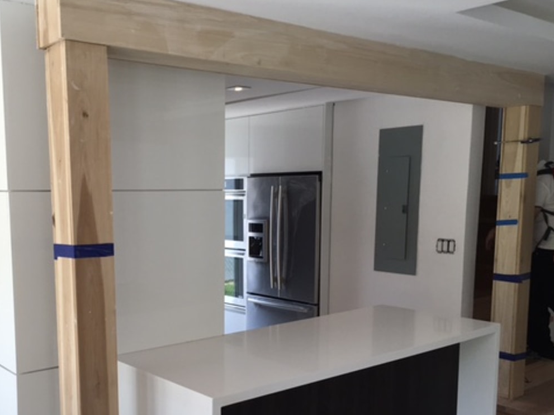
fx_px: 624
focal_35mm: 39
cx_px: 196
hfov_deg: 47.3
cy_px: 275
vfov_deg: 36.4
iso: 40
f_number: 2.2
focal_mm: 4.15
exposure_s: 1/120
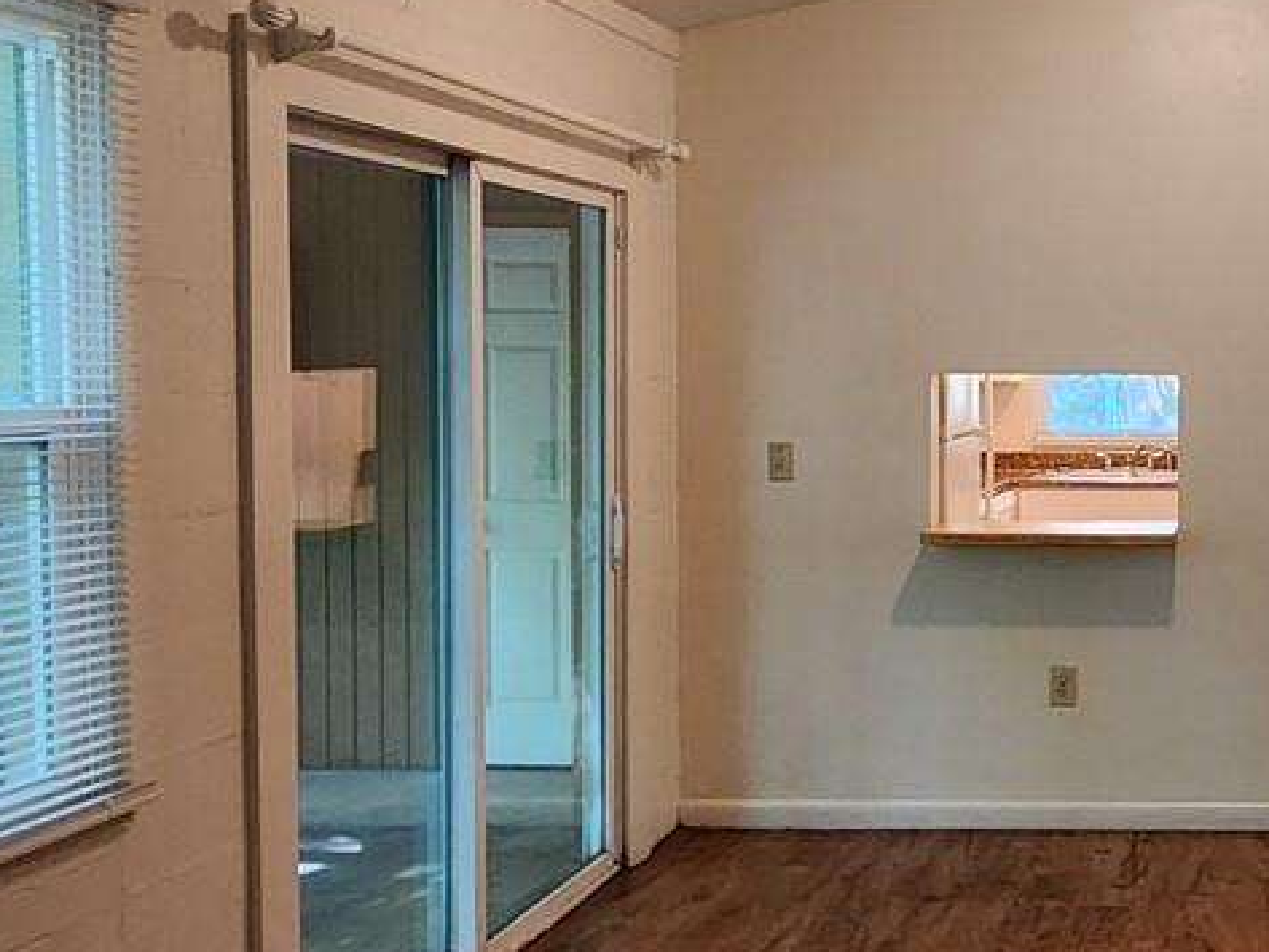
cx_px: 1258
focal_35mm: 44
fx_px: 1613
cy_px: 416
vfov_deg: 32.8
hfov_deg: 38.3
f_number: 2.2
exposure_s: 1/30
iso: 500
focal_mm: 2.2
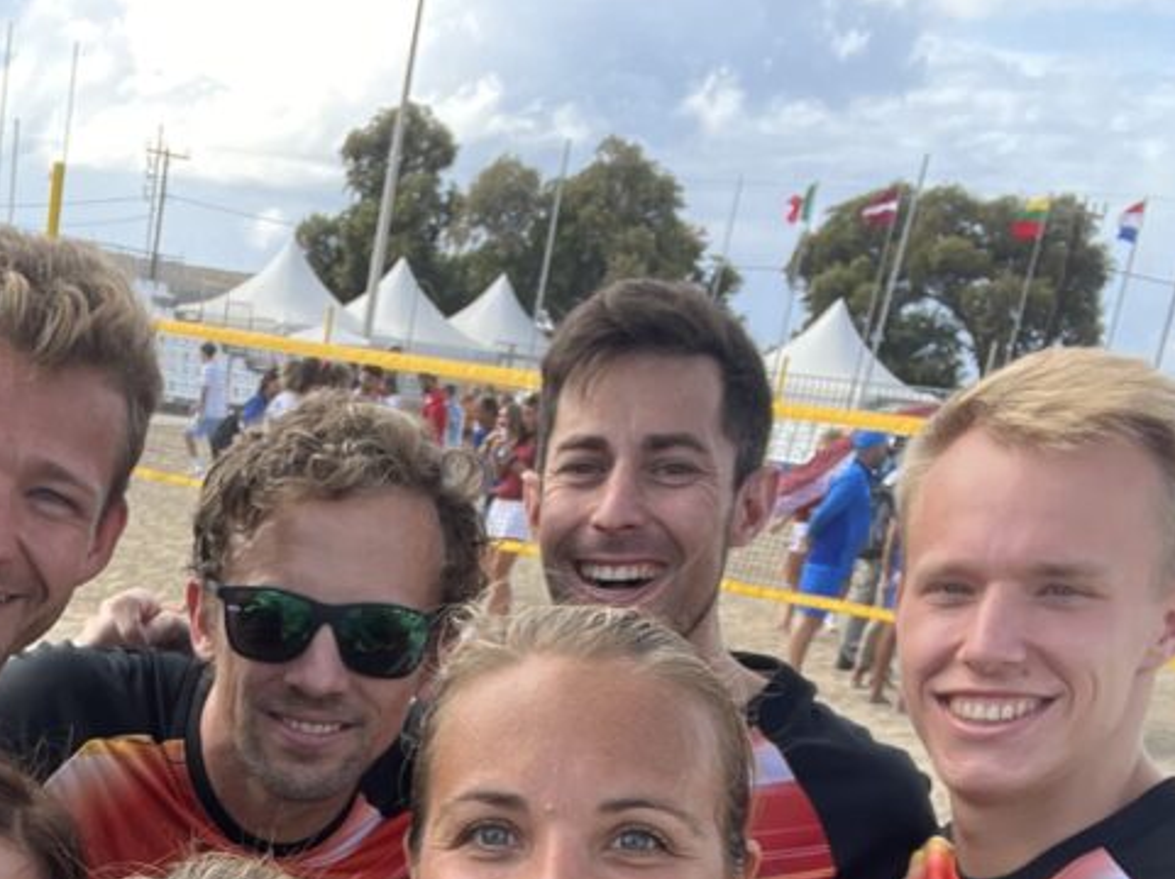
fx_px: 1899
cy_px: 1050
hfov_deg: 33.1
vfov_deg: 23.8
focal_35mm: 56
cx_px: 188
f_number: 2.2
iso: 32
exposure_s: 1/200
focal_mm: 2.71
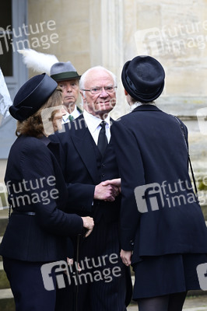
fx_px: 881
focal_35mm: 102
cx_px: 104
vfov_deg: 20.0
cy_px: 156
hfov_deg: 13.4
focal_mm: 102
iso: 800
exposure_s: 1/400
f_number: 4.5
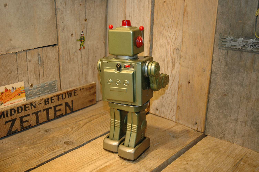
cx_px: 130
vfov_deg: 33.0
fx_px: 291
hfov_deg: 48.0
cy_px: 86
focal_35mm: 40
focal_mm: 27
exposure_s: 1/125
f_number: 3.8
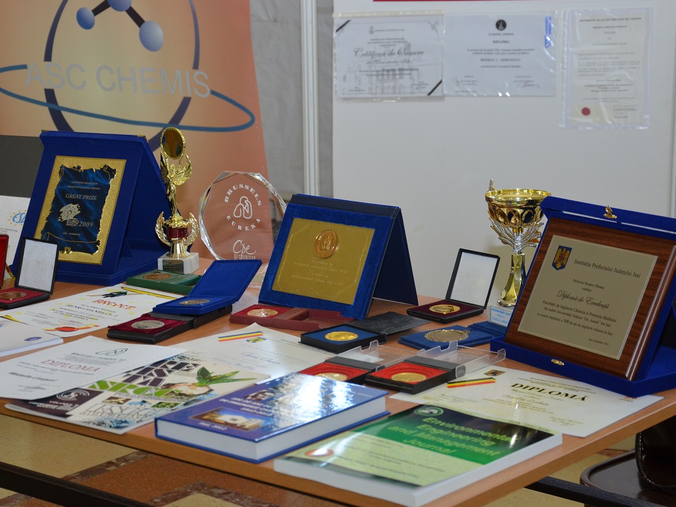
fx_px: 1602
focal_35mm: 82
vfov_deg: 18.0
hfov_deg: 23.8
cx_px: 335
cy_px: 254
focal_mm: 50
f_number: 5
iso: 900
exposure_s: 1/60
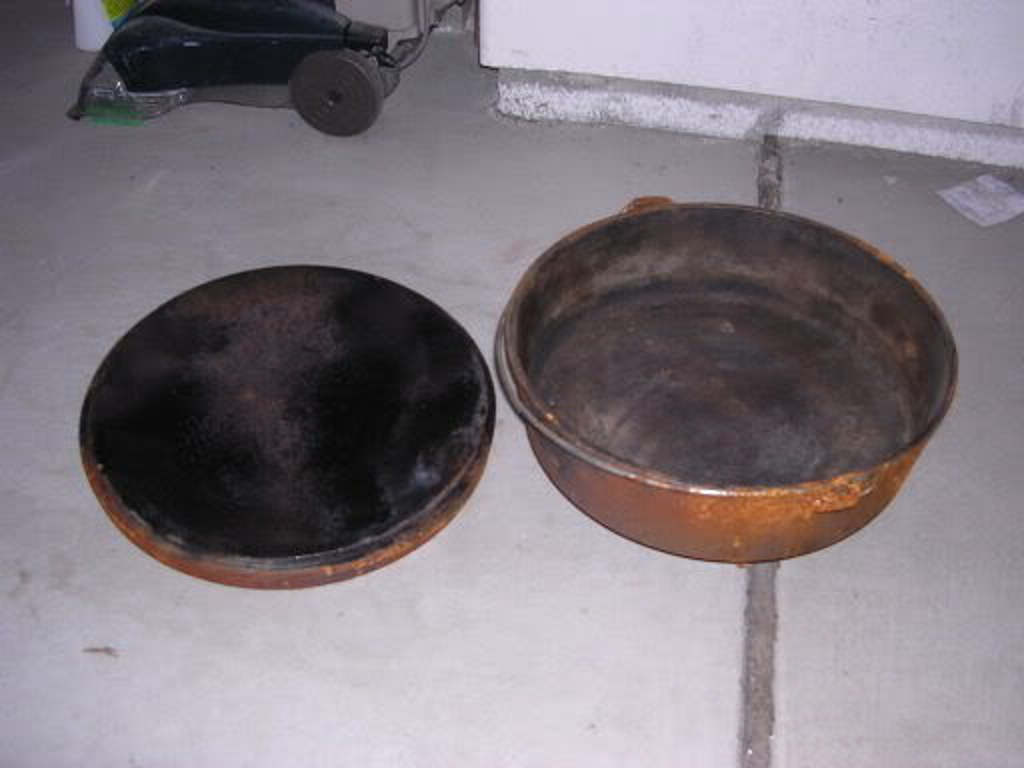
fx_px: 1124
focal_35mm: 38
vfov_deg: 37.7
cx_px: 512
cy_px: 384
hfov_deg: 49.0
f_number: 2.8
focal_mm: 5.8
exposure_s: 1/60.1
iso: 100
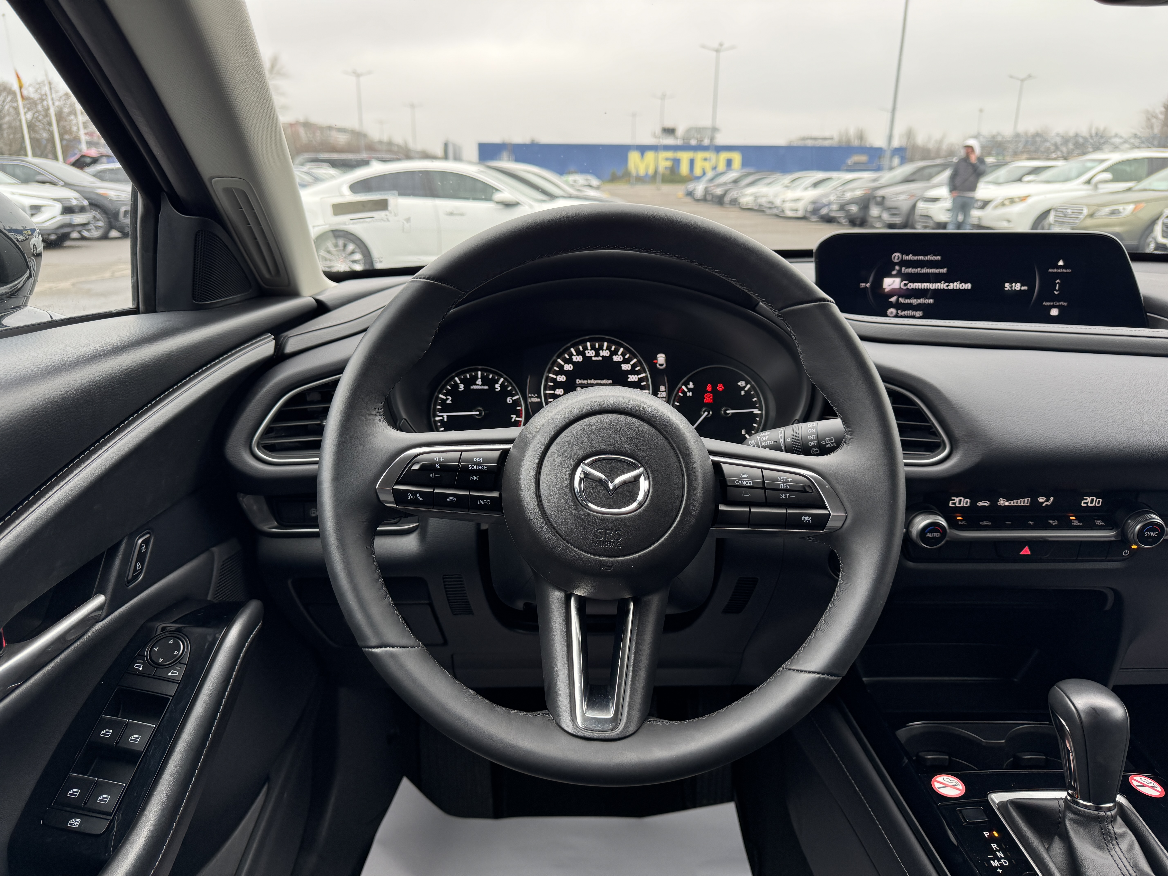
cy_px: 438
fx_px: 810
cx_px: 584
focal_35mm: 24
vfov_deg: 56.8
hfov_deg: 71.6
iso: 100
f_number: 1.78
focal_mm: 6.76
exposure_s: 1/131
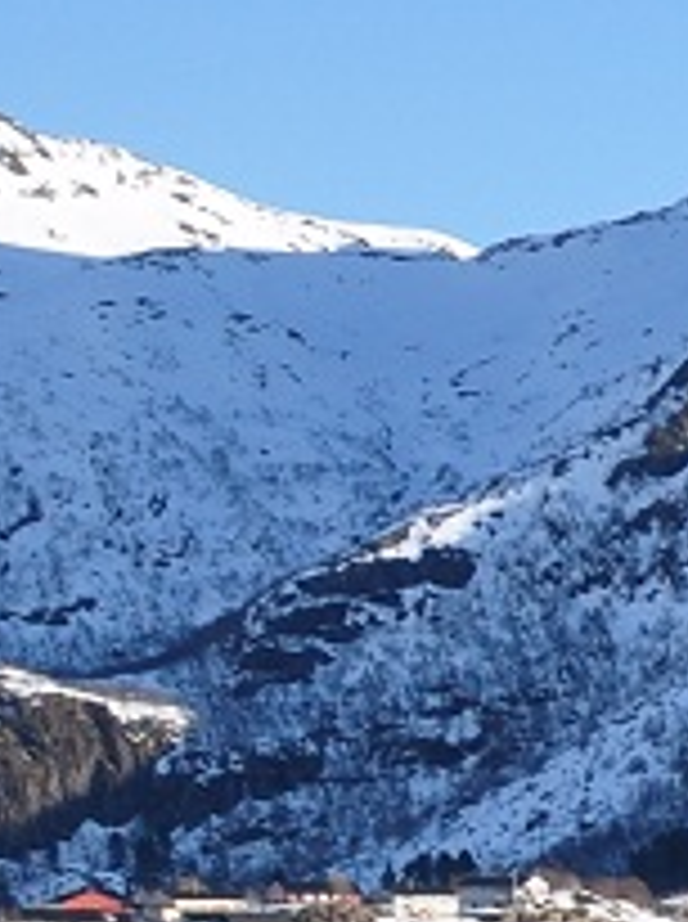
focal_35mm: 174
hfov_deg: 6.4
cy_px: 1642
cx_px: 3015
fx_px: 4626
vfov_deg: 10.7
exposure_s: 1/250
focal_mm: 18
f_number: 10
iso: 200
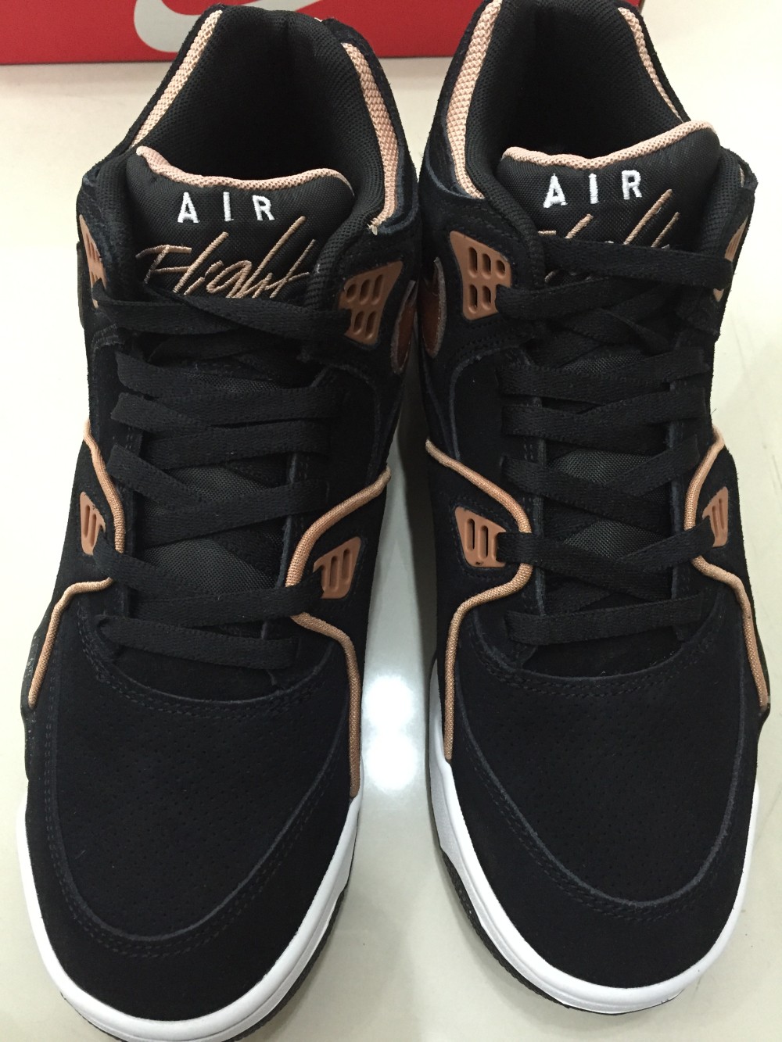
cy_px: 521
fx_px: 873
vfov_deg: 61.7
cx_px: 391
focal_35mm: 29
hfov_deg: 48.2
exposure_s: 1/17
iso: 250
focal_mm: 4.15
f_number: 2.2
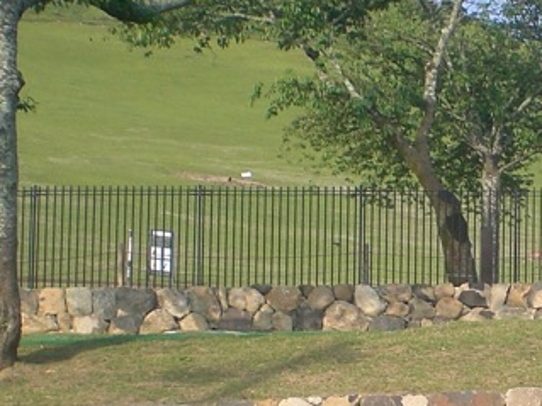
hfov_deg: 15.9
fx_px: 1863
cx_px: 654
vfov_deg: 12.2
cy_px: 486
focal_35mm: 119
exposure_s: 1/200
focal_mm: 6.3
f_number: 4.4
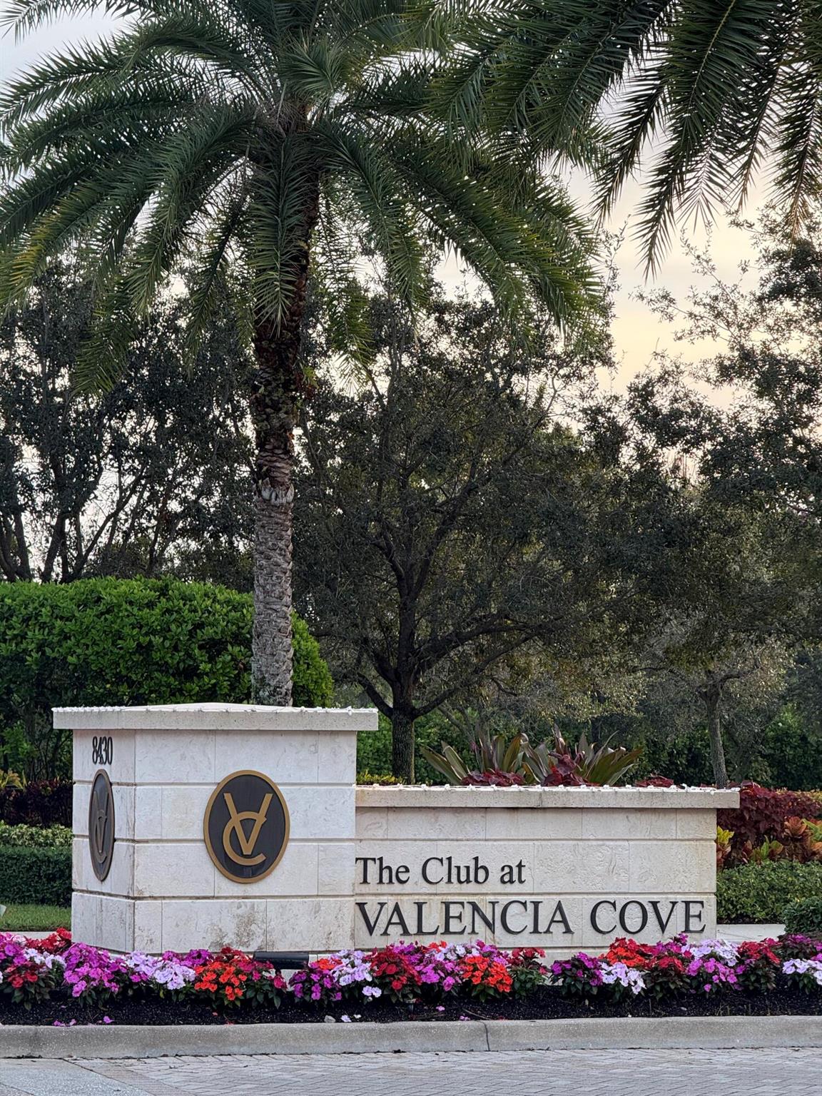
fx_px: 3799
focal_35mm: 120
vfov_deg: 16.4
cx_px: 411
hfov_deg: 12.3
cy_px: 548
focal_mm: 15.66
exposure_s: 1/100
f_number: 2.8
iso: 64
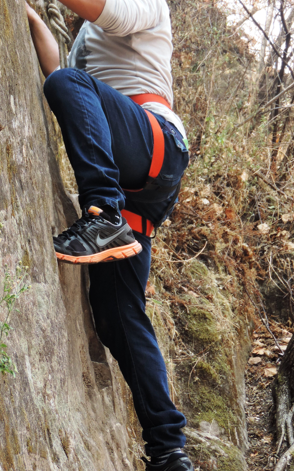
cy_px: 153
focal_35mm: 141
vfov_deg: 14.8
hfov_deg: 9.3
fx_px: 1808
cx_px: 113
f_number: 4
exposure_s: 1/100
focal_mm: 15.1
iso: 80
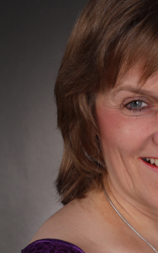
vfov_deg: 12.6
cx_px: 205
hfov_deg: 7.8
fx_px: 1144
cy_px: 157
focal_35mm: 166
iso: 100
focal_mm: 45
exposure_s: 1/160
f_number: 11
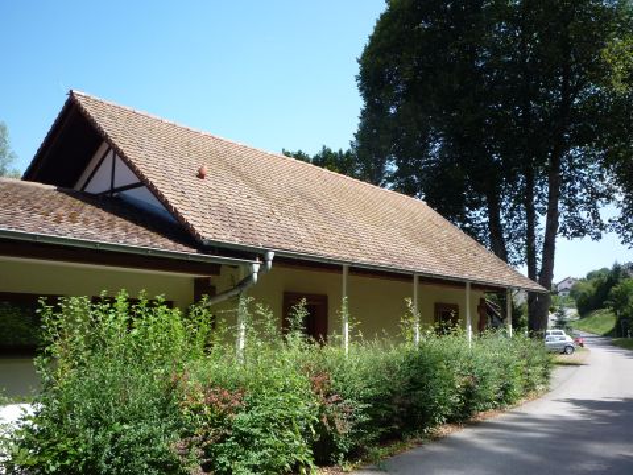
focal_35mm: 32
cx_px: 316
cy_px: 238
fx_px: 585
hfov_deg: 56.8
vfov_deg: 44.2
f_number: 4
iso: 100
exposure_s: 1/320
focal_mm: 5.2
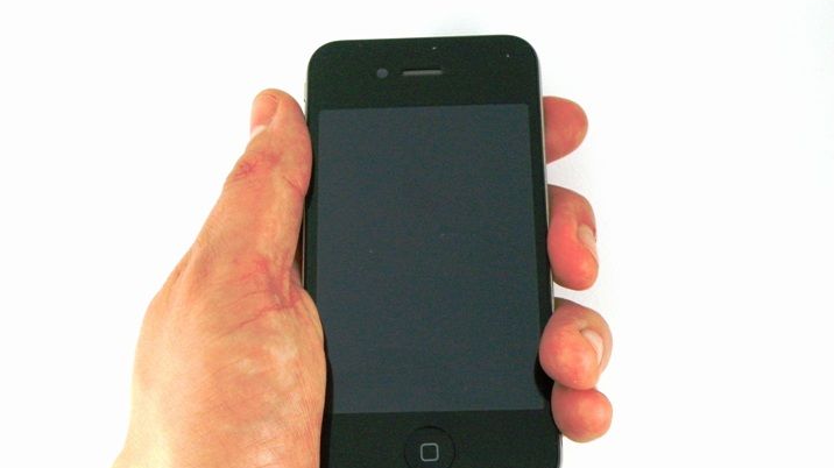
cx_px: 411
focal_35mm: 50
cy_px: 282
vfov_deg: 23.9
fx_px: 1105
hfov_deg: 41.3
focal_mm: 8.06
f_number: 4
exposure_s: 1/320
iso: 400
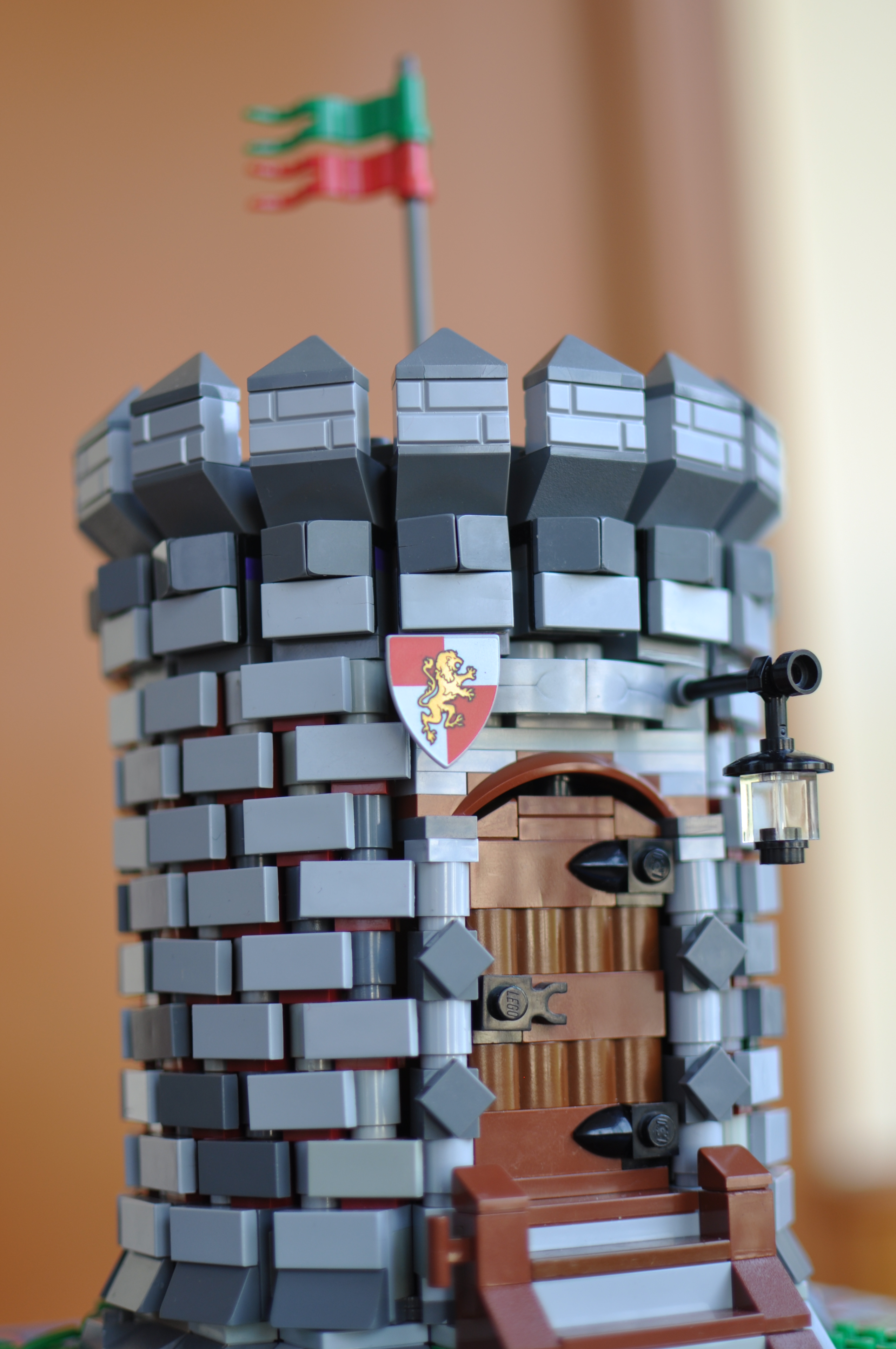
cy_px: 681
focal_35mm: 59
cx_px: 499
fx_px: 2192
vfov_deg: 34.2
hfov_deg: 23.1
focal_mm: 35
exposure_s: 1/125
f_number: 2
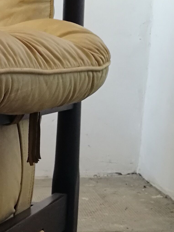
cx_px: -79
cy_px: 232
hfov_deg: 15.7
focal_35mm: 87
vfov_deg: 21.7
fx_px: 583
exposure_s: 1/50
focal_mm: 4.5
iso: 160
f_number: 2.2
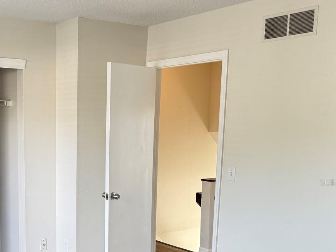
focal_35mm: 44
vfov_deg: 32.4
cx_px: 49
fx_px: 427
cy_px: 182
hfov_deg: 40.4
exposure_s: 1/121
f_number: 1.78
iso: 160
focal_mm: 6.76
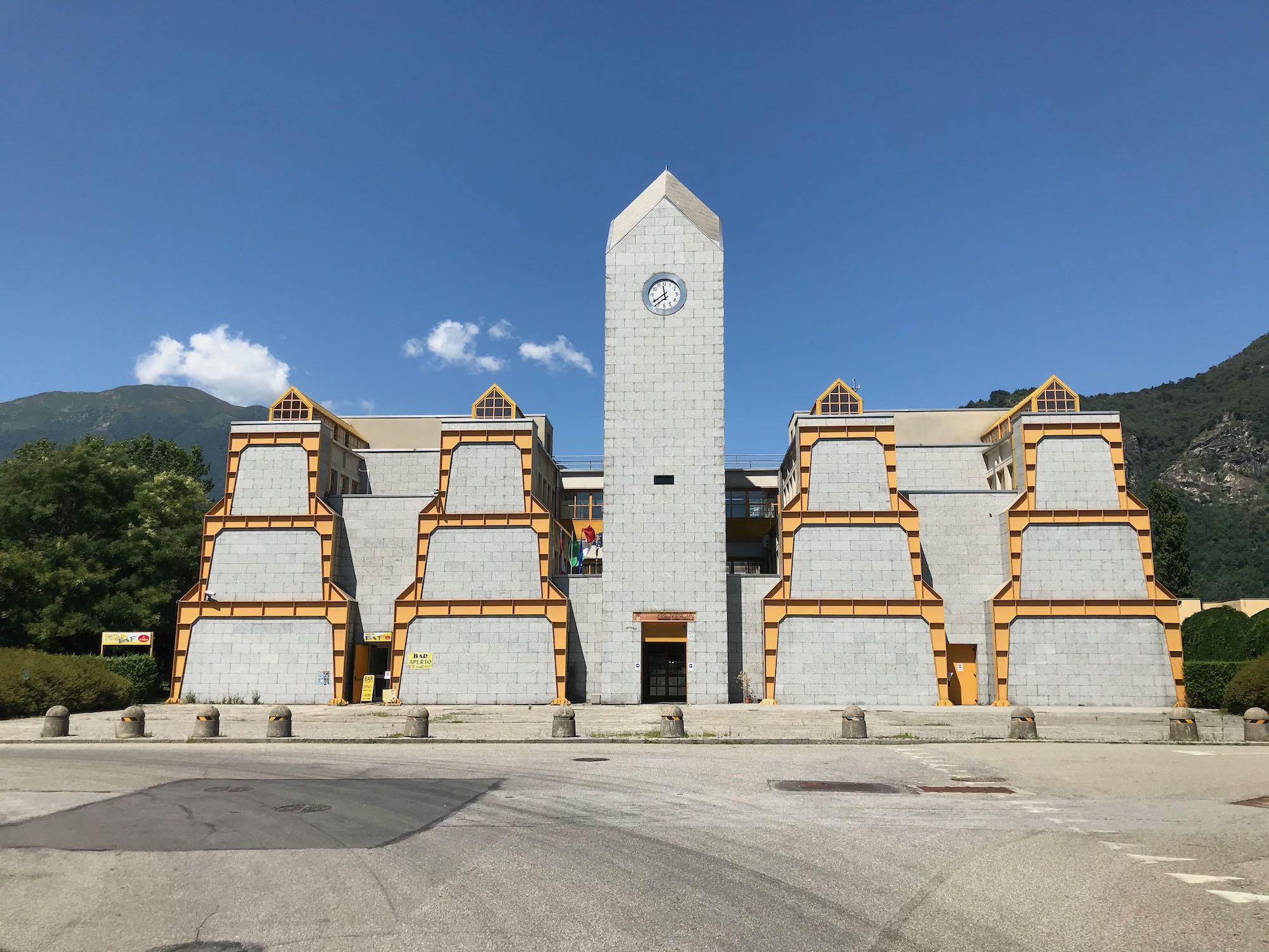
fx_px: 1026
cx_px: 634
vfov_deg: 49.7
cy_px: 476
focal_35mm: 28
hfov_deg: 63.4
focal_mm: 3.99
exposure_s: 1/3195
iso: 20
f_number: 1.8
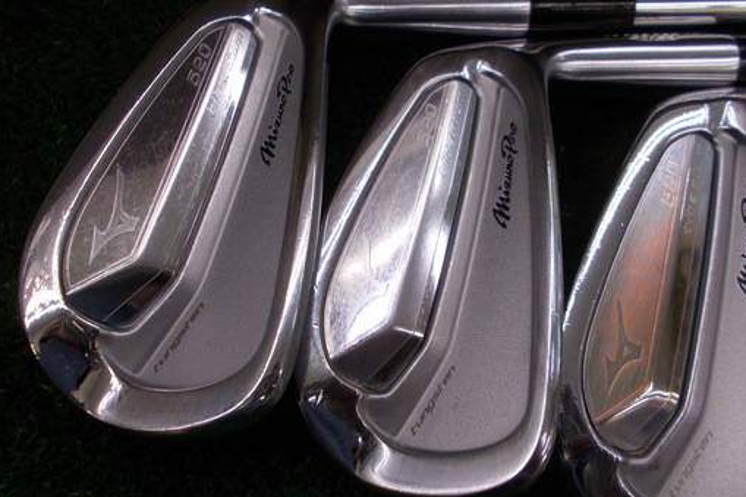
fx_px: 704
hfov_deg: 55.6
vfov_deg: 38.9
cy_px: 258
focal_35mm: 34
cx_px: 425
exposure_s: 1/40
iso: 80
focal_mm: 4.6
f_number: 3.2
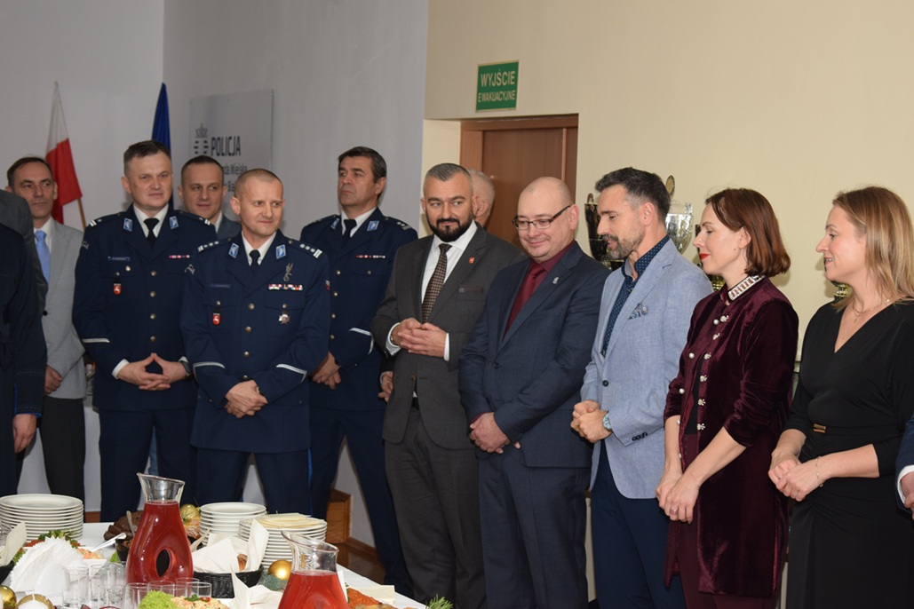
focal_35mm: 82
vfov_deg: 16.6
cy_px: 304
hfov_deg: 24.6
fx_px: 2094
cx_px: 457
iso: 640
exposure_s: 1/90
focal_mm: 55
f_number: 5.6
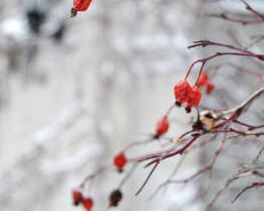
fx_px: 919
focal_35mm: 118
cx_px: 96
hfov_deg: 16.3
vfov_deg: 13.1
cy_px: 97
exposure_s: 1/80
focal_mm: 55
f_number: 5.6
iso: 200
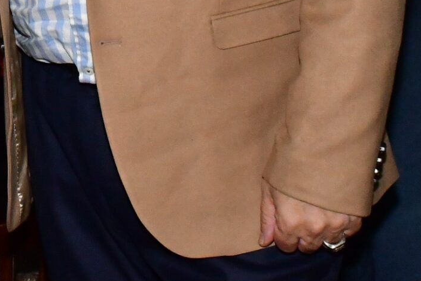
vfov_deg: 7.0
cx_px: -150
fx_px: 2232
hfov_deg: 10.5
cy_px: -214
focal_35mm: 191
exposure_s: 1/125
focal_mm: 35
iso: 3200
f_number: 16
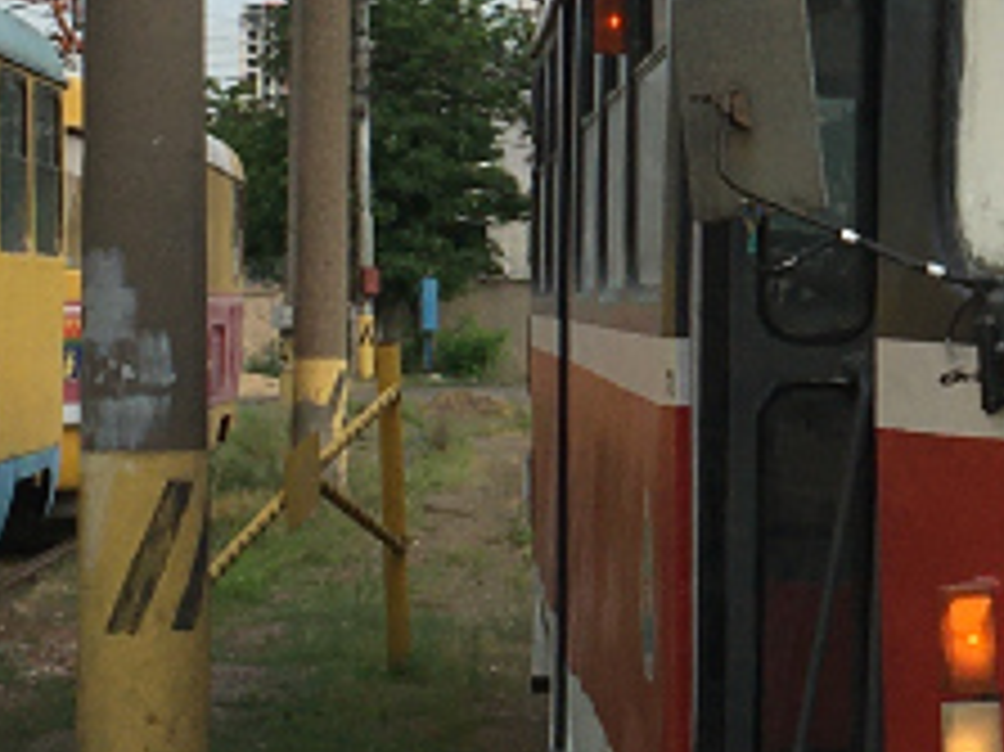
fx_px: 4522
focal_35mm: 156
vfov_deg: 9.5
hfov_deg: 12.4
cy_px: 32
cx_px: 1234
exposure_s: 1/1374
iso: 25
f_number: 2.2
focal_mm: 4.15
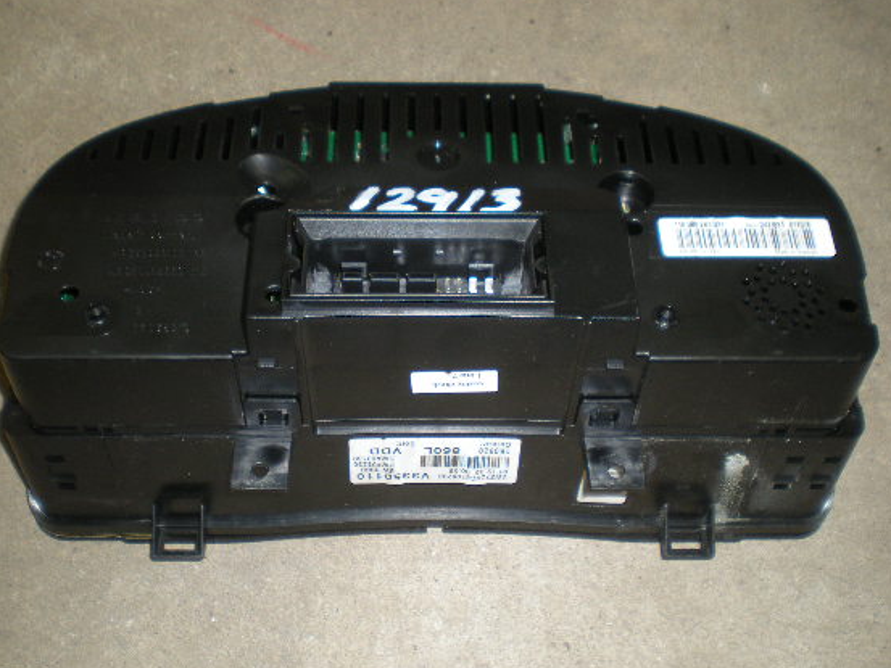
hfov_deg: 42.9
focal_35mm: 44
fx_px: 1133
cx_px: 435
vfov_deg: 32.9
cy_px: 338
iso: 110
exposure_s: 1/60
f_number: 3.1
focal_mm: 6.3
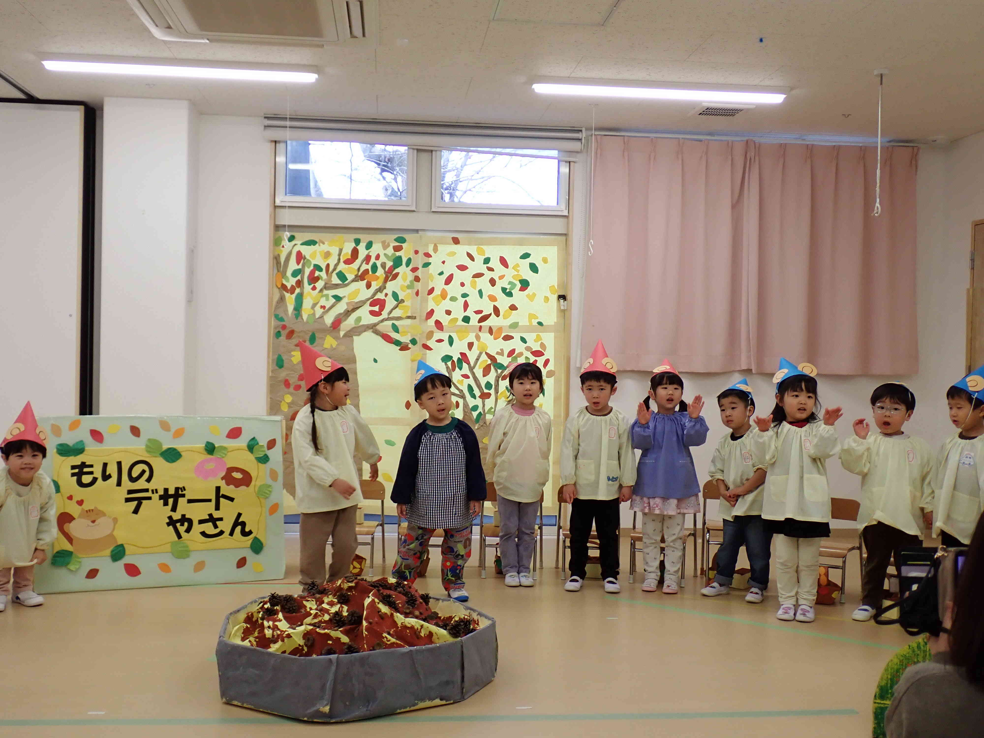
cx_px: 492
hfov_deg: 49.0
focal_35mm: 38
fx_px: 1080
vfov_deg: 37.7
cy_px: 369
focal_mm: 6.8
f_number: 2.7
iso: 200
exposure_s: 1/125
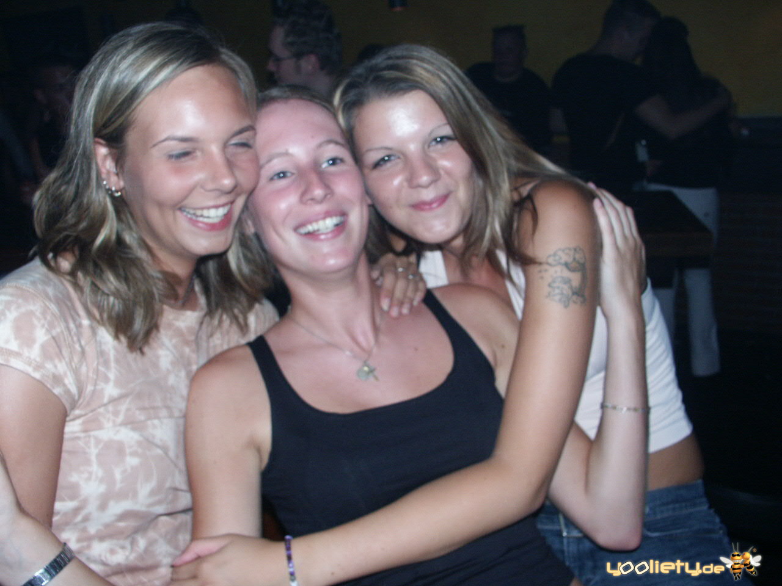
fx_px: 678
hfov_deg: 60.0
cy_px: 293
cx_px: 391
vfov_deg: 46.8
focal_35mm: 30
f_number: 2.8
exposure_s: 1/45
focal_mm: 7.75
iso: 200
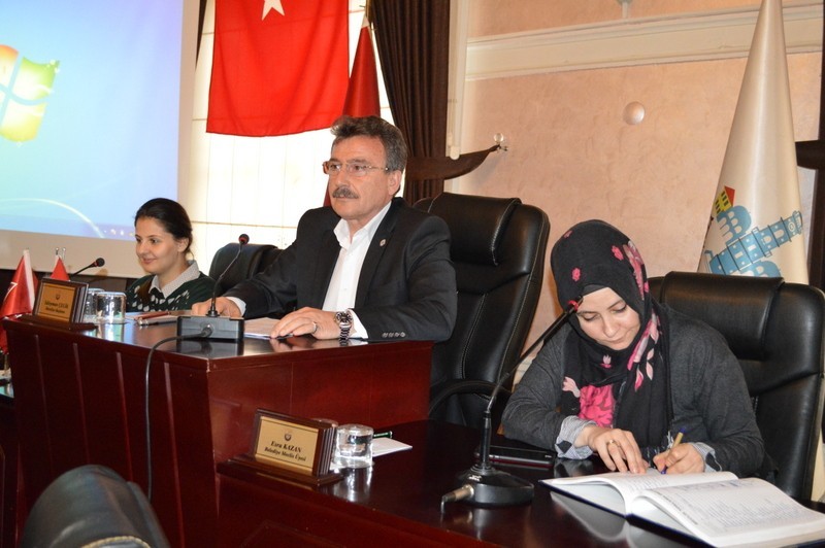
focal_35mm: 39
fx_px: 893
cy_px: 274
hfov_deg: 49.6
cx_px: 412
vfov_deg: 34.2
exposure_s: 1/60
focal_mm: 26
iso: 3200
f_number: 4.2
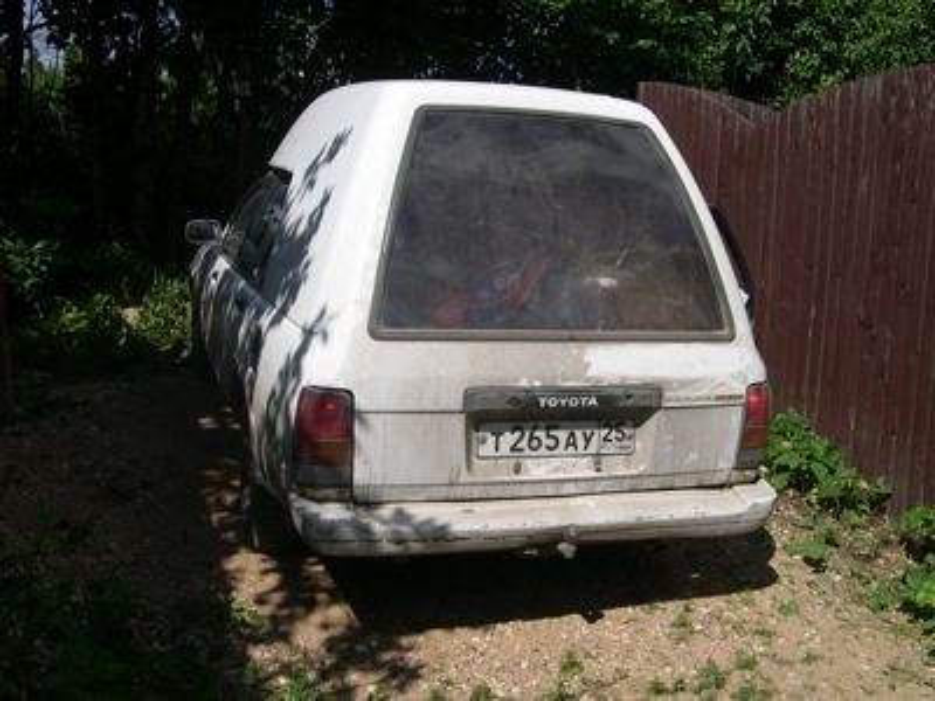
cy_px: 350
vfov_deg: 37.7
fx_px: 1026
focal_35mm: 38
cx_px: 468
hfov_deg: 49.0
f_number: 7.6
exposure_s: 1/276
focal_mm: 8
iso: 100
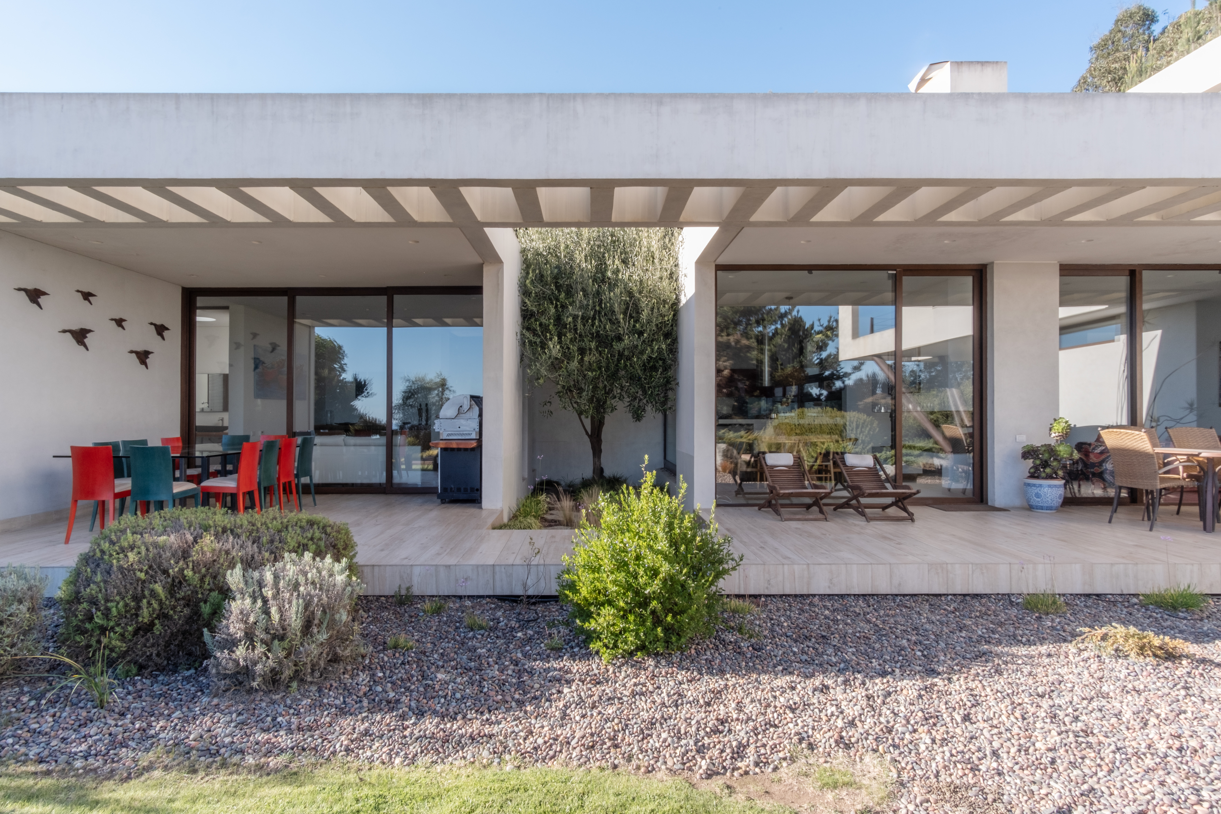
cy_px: 407
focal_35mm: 18
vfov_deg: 67.4
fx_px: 610
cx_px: 610
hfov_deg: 90.0
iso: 200
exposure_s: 1/15
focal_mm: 12
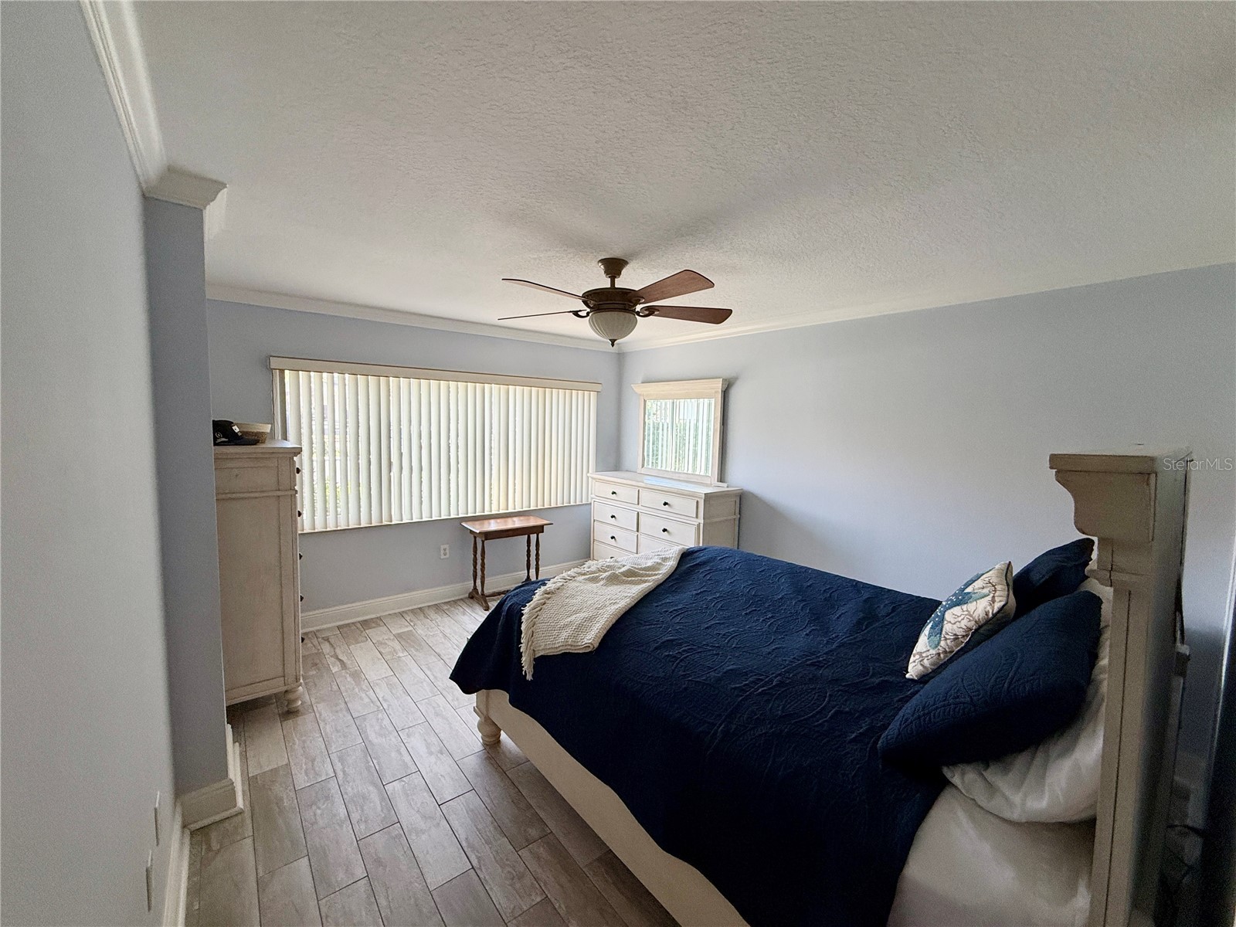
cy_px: 464
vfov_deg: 85.7
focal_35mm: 14
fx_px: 500
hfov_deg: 102.1
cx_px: 618
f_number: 2.2
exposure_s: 1/120
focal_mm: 2.22
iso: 160
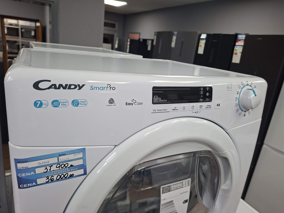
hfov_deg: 73.9
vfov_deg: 58.9
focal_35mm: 23
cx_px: 142
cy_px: 106
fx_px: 189
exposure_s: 1/100
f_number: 1.8
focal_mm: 5.54
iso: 200
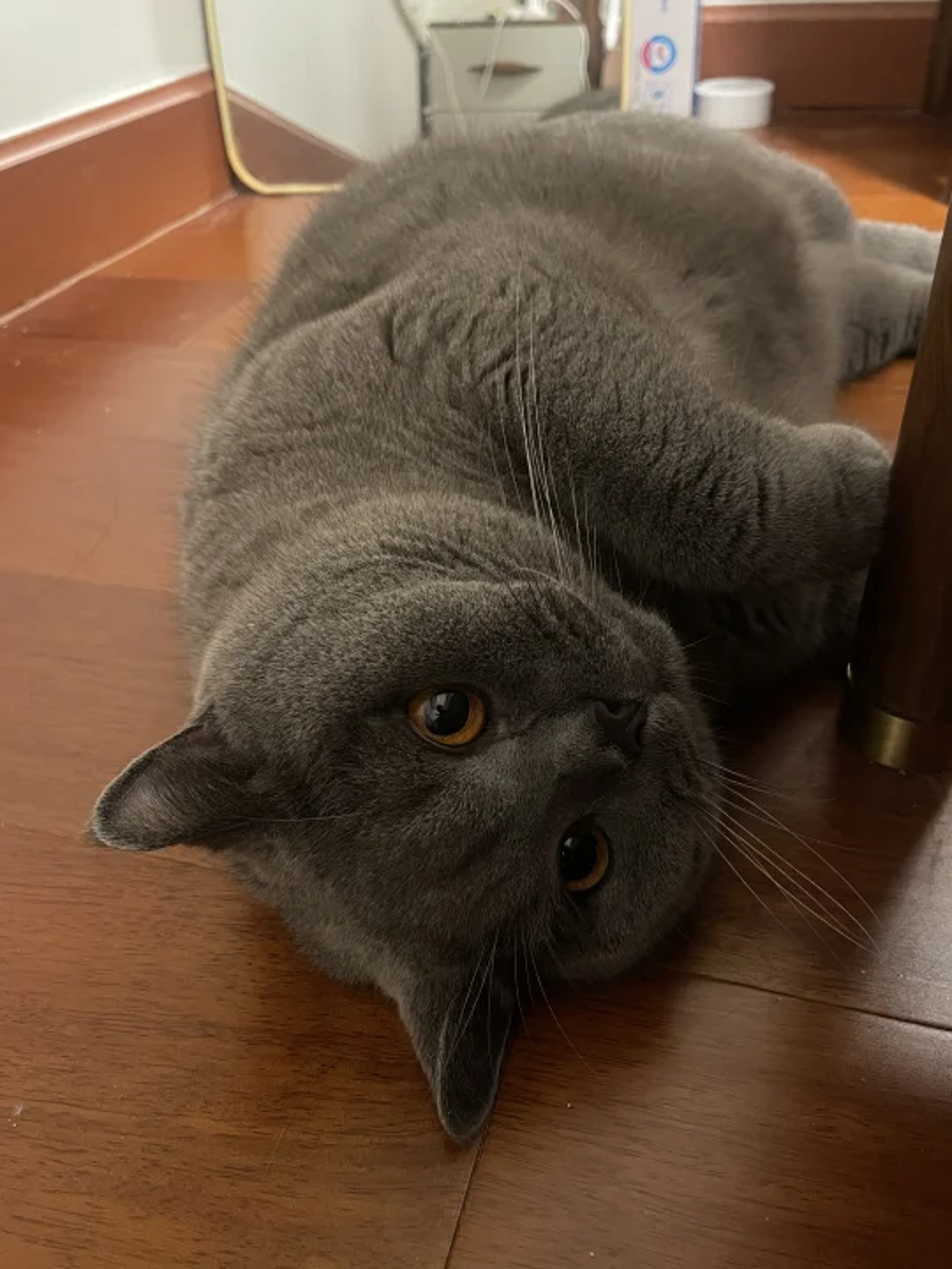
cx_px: 476
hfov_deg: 53.1
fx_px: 953
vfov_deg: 67.3
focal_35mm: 26
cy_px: 634
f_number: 1.6
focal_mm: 4.2
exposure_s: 1/30
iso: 1000
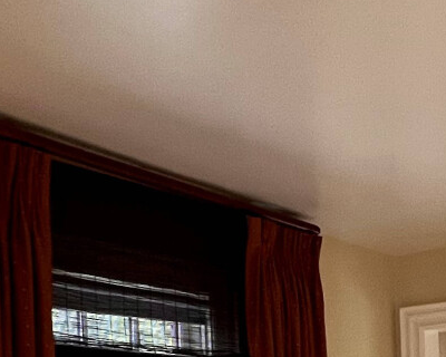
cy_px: 460
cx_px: 444
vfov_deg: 21.3
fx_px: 858
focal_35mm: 65
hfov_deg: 27.5
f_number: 1.8
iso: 320
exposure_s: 1/60
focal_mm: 1.6
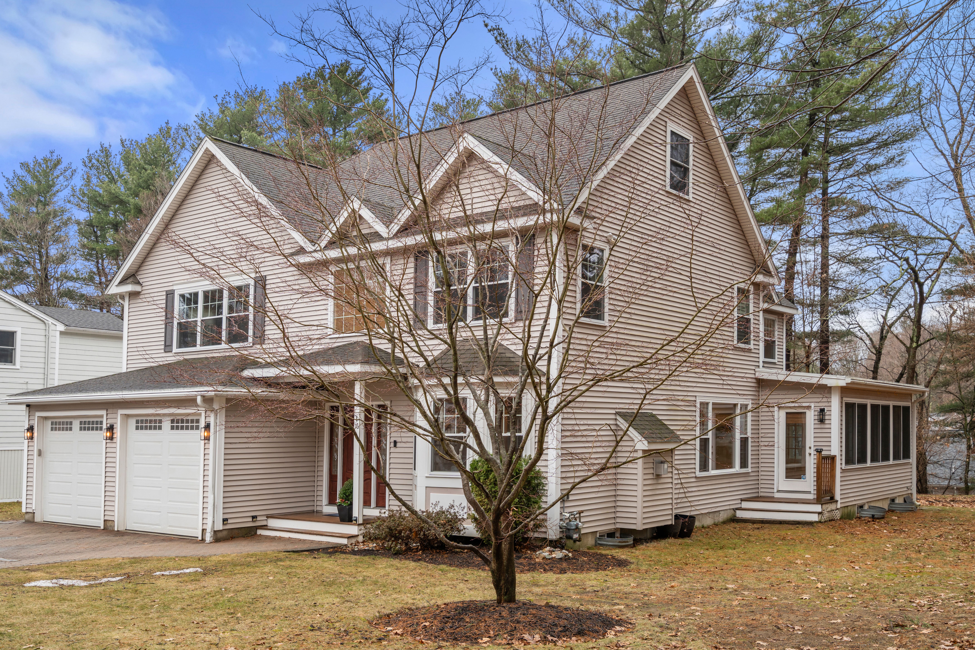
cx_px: 488
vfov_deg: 37.9
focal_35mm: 35
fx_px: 948
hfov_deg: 54.4
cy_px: 325
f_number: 7.1
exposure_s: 1/100
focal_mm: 35
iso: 320
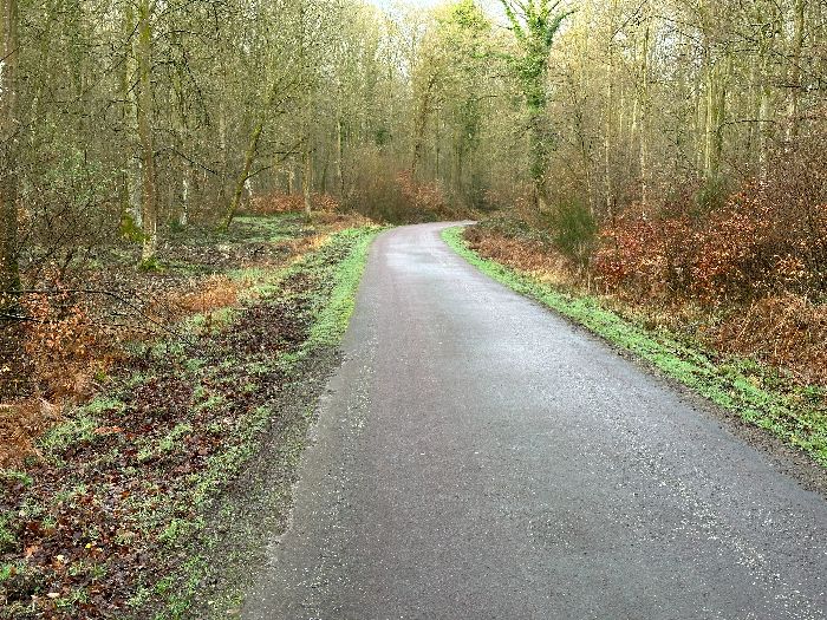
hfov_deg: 39.7
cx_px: 414
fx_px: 1147
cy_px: 310
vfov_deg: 30.3
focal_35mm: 48
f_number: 1.78
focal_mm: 6.86
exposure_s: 1/121
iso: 80
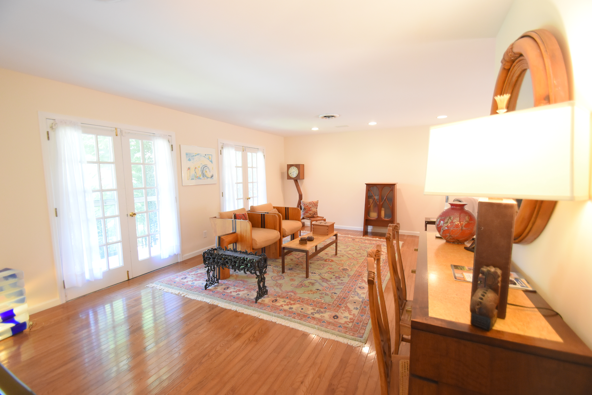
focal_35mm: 15
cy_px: 198
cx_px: 296
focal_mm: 10
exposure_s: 1/60
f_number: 3.5
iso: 1600
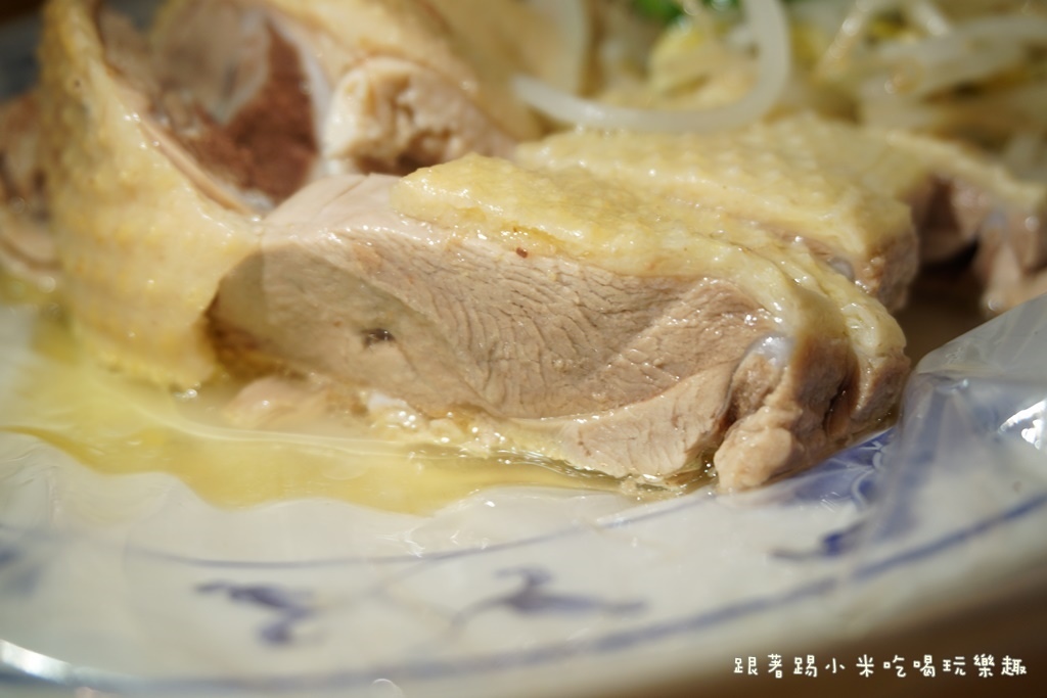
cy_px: 349
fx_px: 1309
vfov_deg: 29.9
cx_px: 524
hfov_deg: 43.6
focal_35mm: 45
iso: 200
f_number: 5
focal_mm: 30
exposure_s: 1/60
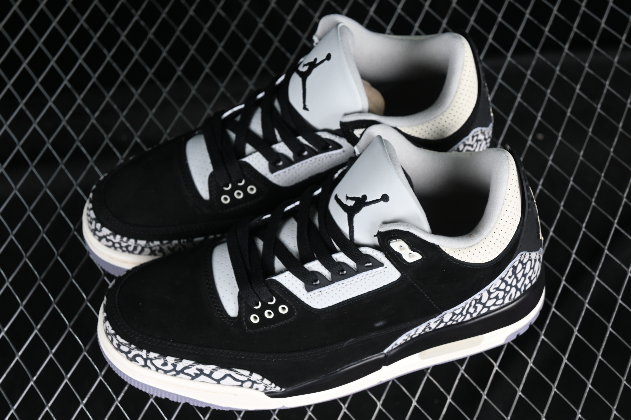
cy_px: 210
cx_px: 316
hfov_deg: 27.0
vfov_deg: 18.2
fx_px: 1314
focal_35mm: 75
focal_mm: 50
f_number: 6.3
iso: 160
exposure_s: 1/50
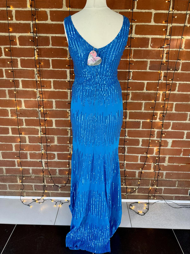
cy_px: 127
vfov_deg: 71.6
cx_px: 95
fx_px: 176
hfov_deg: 56.8
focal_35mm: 24
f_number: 1.78
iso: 125
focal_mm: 6.76
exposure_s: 1/84
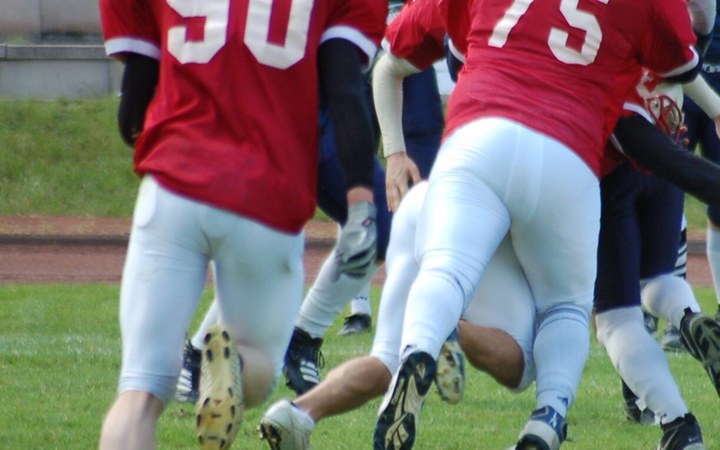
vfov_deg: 1.6
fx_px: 16170
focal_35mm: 824
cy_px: 198
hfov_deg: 2.6
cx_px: 516
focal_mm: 300
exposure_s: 1/500
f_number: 5.6
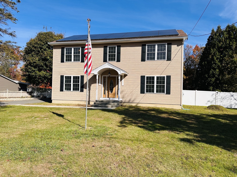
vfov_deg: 56.8
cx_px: 118
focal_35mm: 24
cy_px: 88
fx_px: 164
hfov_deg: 71.6
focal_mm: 6.86
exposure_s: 1/5263
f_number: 1.78
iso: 80
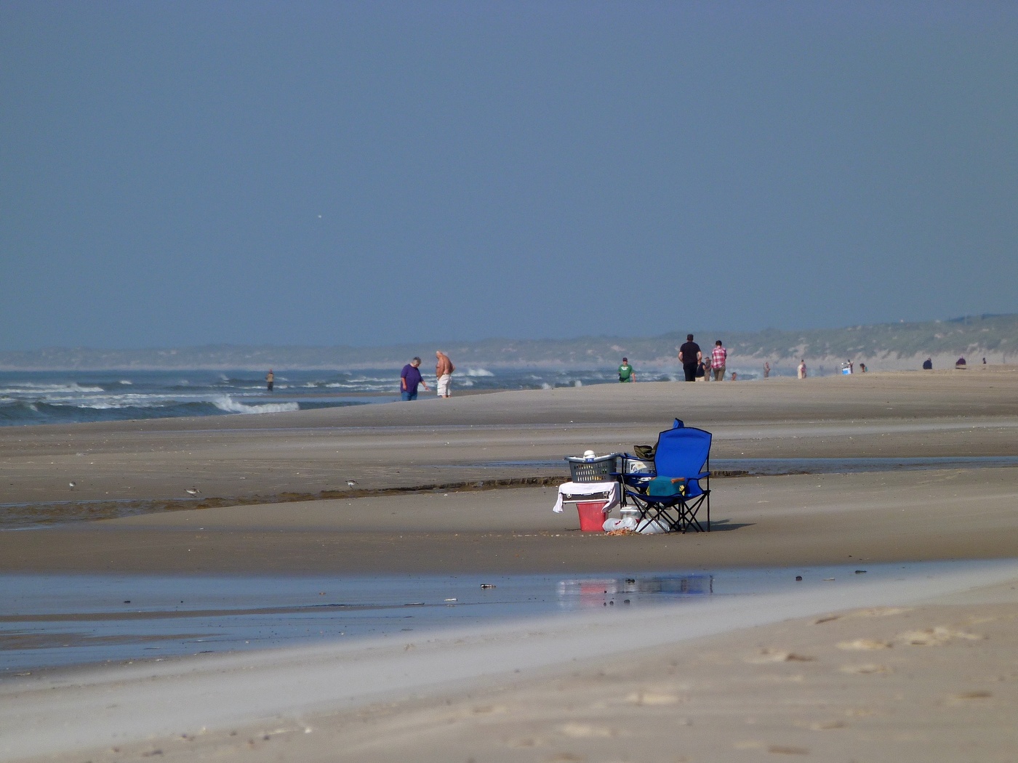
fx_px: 17498
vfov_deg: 2.5
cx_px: 509
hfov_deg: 3.3
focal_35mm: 595
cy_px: 382
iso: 80
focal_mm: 107.1
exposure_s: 1/500
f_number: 5.6
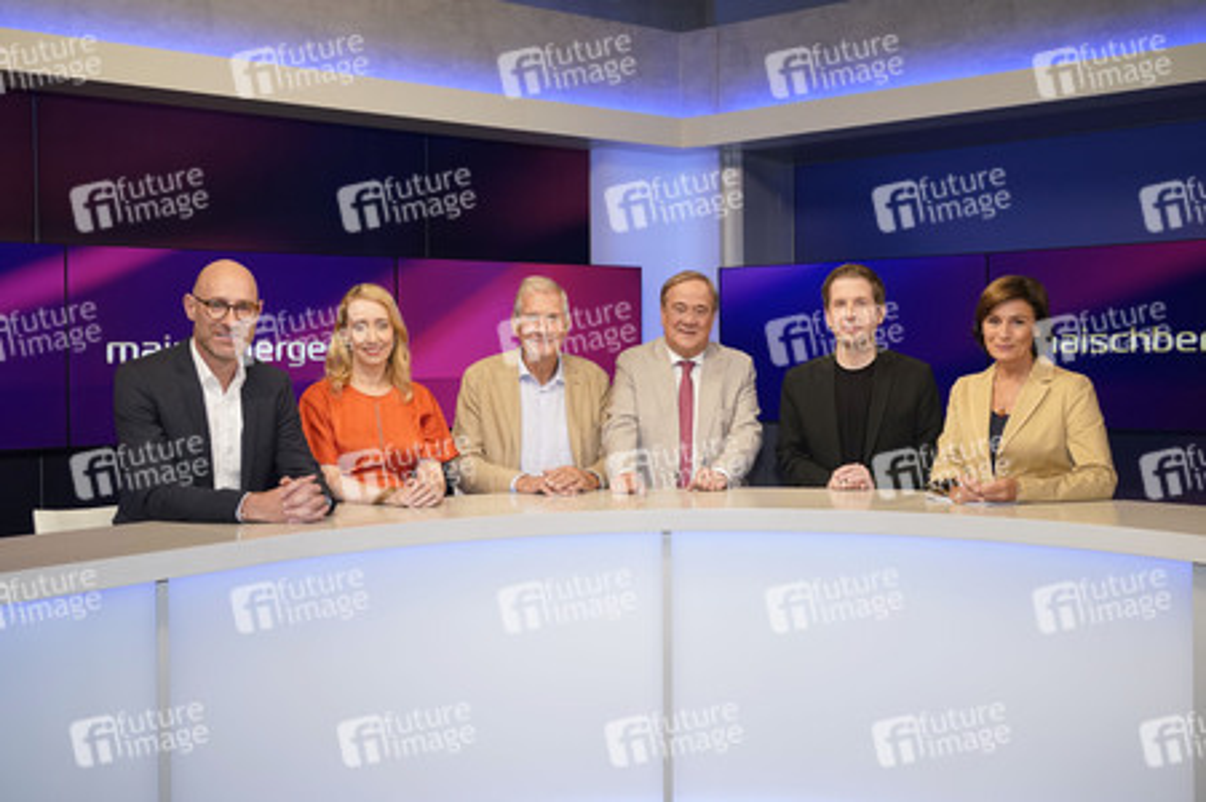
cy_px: 401
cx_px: 603
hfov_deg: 57.3
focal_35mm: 33
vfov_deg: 39.9
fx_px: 1105
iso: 2000
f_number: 5.6
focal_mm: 33
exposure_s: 1/125
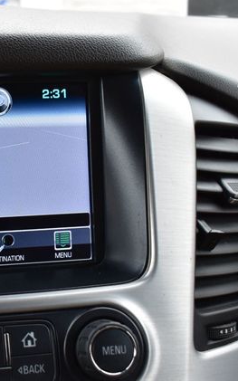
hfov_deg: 19.7
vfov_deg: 32.6
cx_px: -31
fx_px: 652
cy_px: 190
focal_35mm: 63
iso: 400
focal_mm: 27
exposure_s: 1/50
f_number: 8
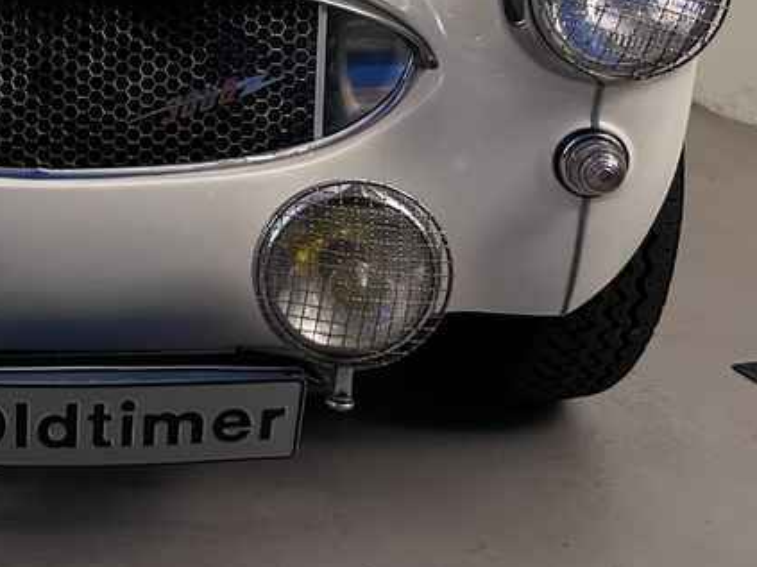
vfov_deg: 23.8
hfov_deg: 30.9
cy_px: 5
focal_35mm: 59
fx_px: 1290
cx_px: 47
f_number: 1.5
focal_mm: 5.7
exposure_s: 1/33
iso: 400
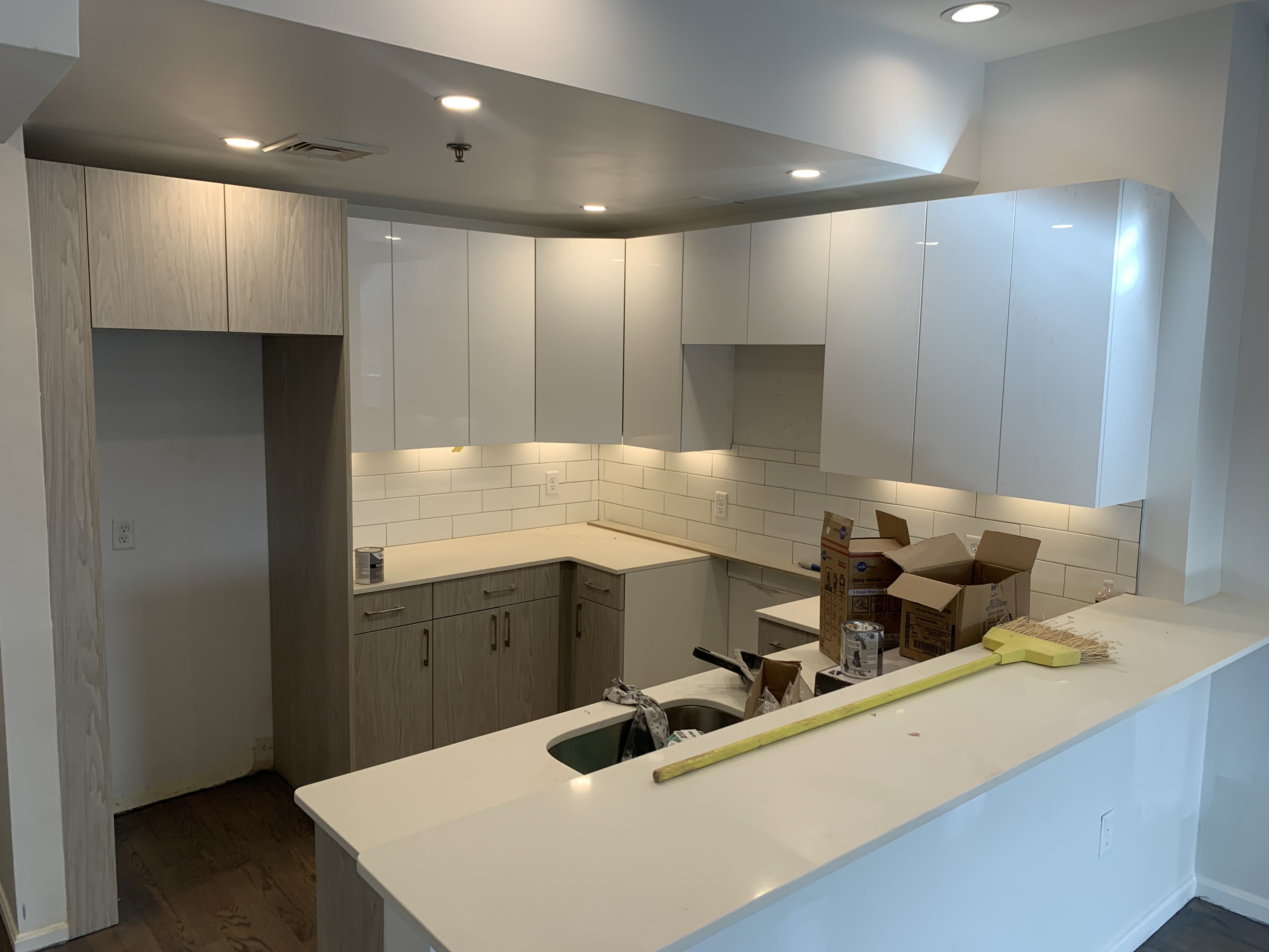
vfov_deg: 53.1
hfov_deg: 67.3
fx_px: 953
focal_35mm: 26
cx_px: 634
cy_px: 476
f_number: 1.8
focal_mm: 4.25
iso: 50
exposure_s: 1/120
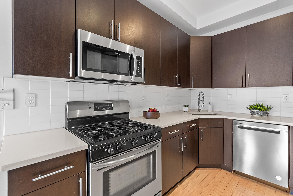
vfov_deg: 73.8
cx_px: 146
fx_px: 130
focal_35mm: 16
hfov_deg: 96.7
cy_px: 98
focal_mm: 16
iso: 100
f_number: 8
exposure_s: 1.3
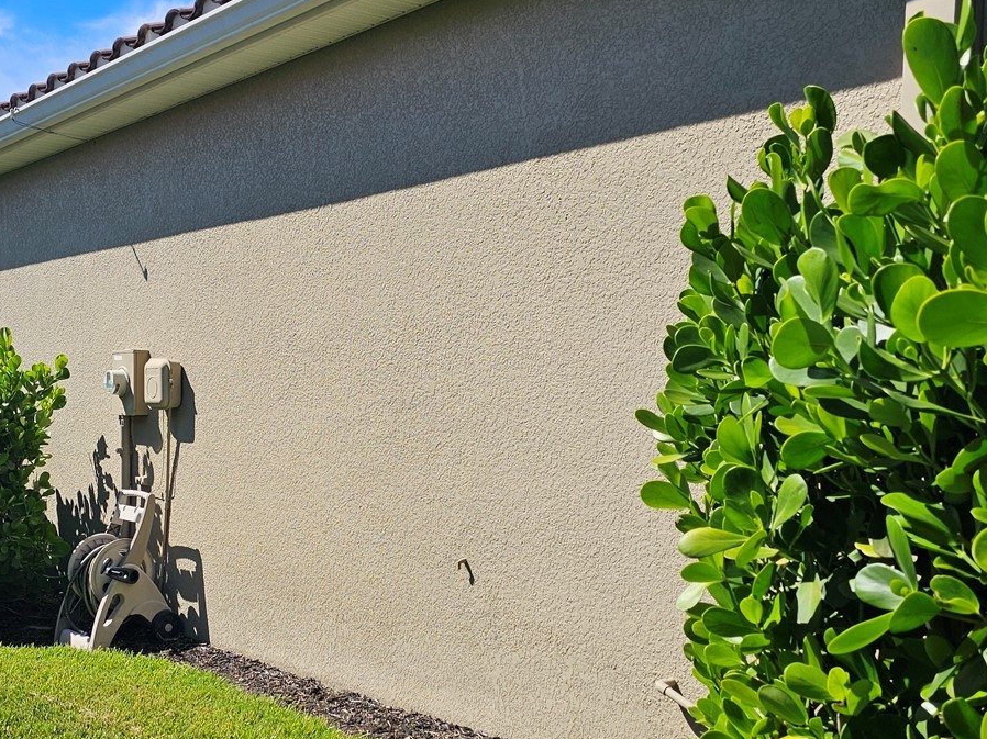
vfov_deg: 34.9
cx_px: 302
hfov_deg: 44.9
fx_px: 1169
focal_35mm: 41
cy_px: 461
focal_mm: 6.3
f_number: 1.7
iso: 10
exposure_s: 1/895
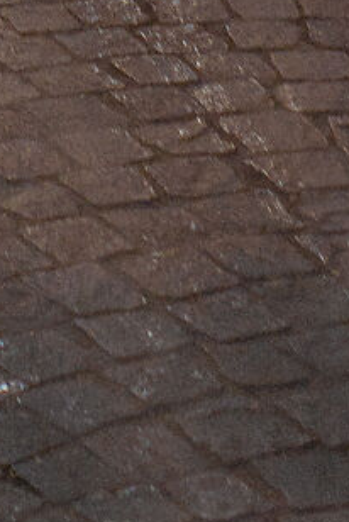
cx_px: -566
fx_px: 3163
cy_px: -1366
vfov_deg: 7.5
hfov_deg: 6.0
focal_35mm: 218
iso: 500
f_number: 9
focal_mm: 28
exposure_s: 1/320
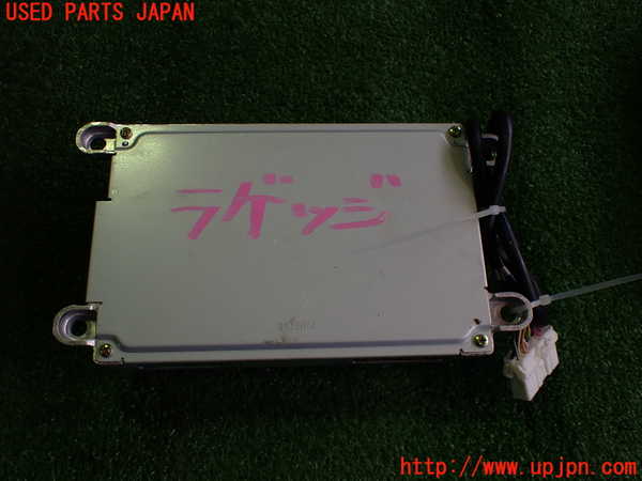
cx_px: 321
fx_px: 556
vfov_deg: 46.8
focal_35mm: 30
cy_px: 240
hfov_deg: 60.0
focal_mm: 5.4
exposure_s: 1/125
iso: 125
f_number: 2.3
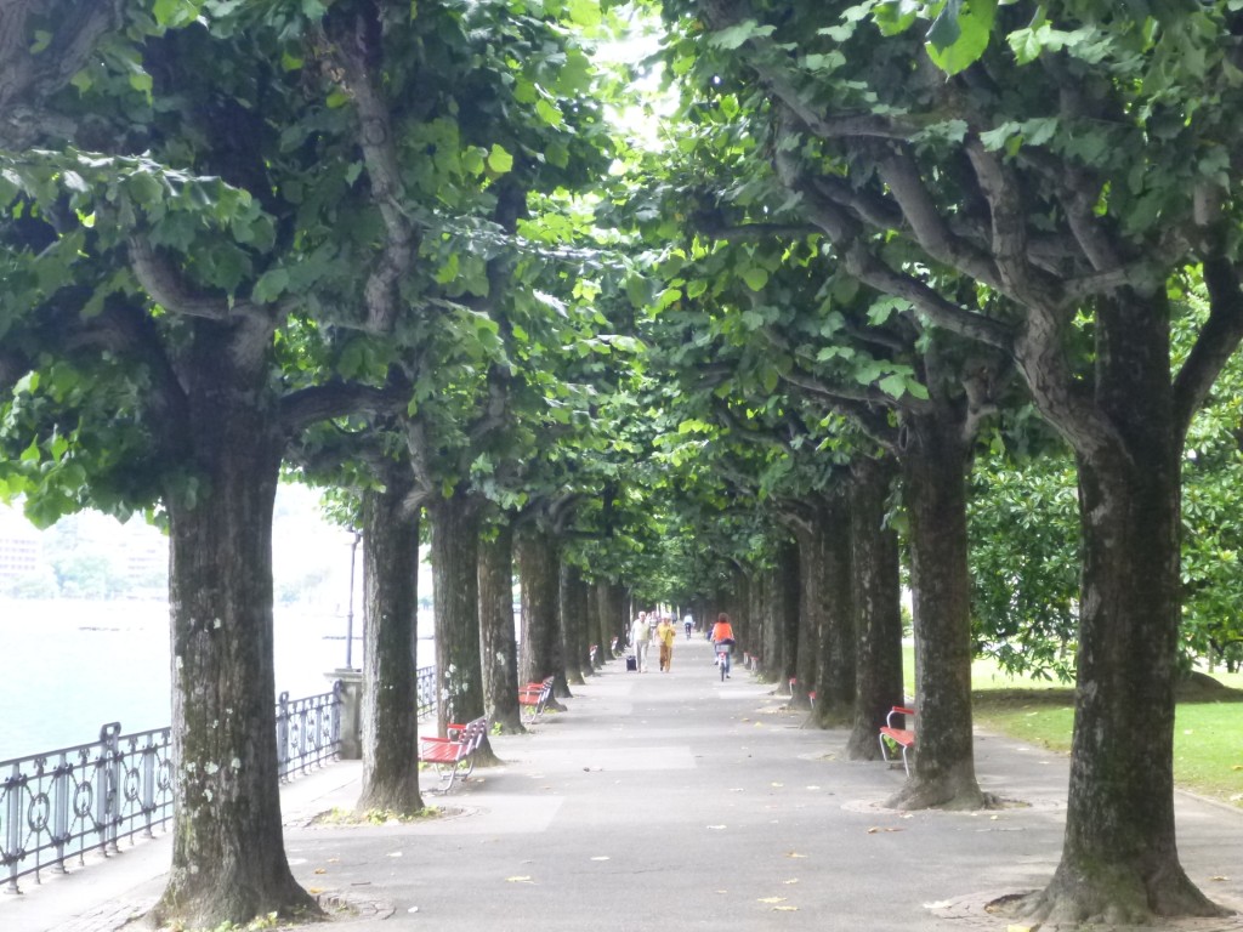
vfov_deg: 26.6
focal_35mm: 55
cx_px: 622
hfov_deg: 34.9
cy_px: 466
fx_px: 1975
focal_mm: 9.8
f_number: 4.9
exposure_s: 1/125
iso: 800
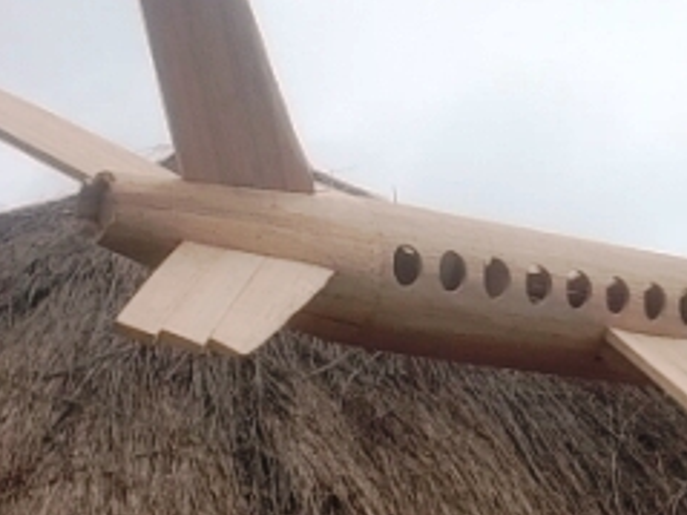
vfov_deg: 14.1
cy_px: 193
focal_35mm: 105
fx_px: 2083
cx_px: 555
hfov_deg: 18.5
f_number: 4.7
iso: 80
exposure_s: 1/750
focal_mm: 7.9
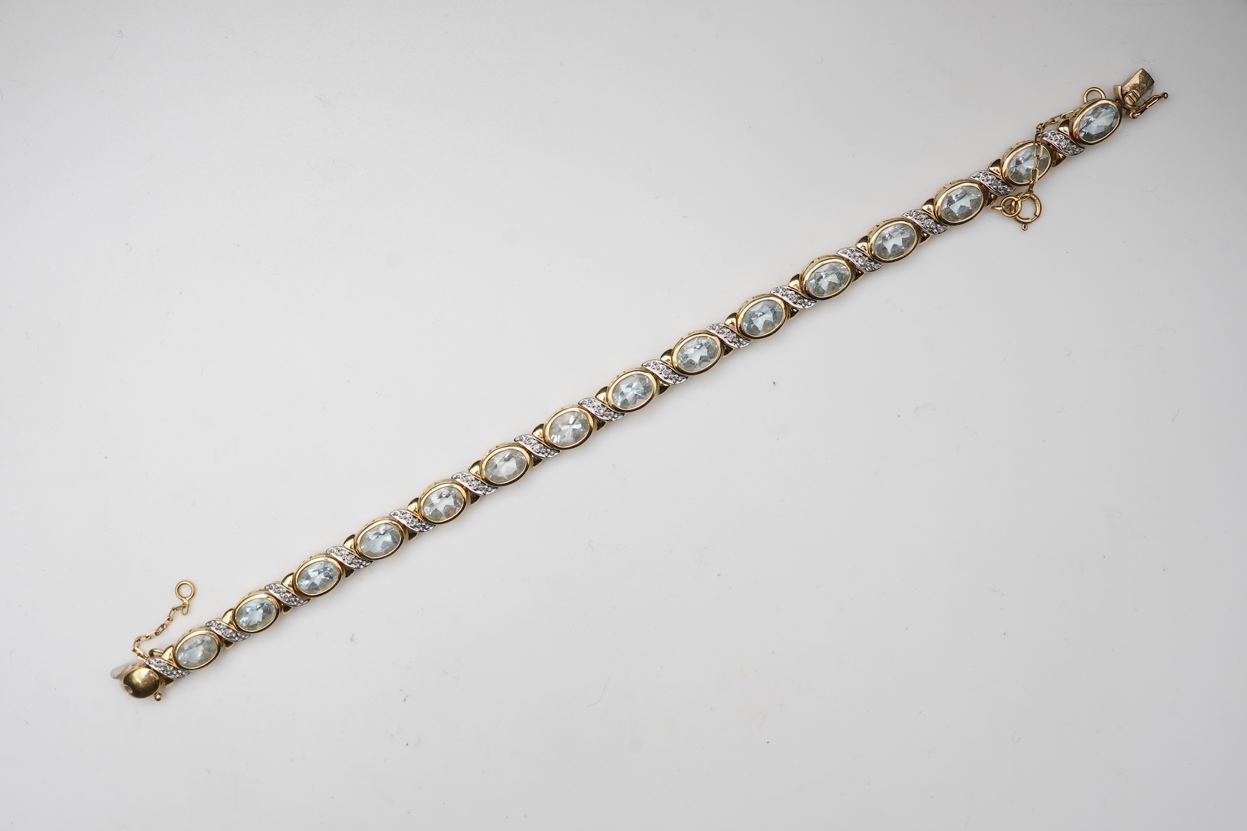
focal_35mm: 46
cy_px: 411
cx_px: 613
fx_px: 1593
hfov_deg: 42.7
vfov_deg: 29.2
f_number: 18
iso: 400
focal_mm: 30
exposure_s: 1/125
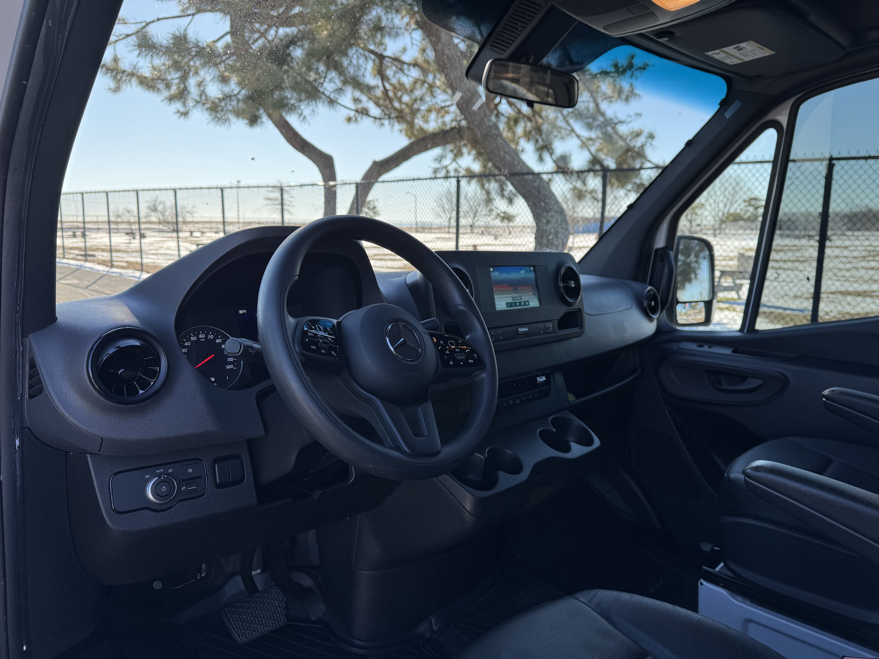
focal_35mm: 24
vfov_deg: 56.8
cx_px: 440
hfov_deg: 71.6
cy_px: 330
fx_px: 609
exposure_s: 1/864
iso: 80
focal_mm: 6.76
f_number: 1.78
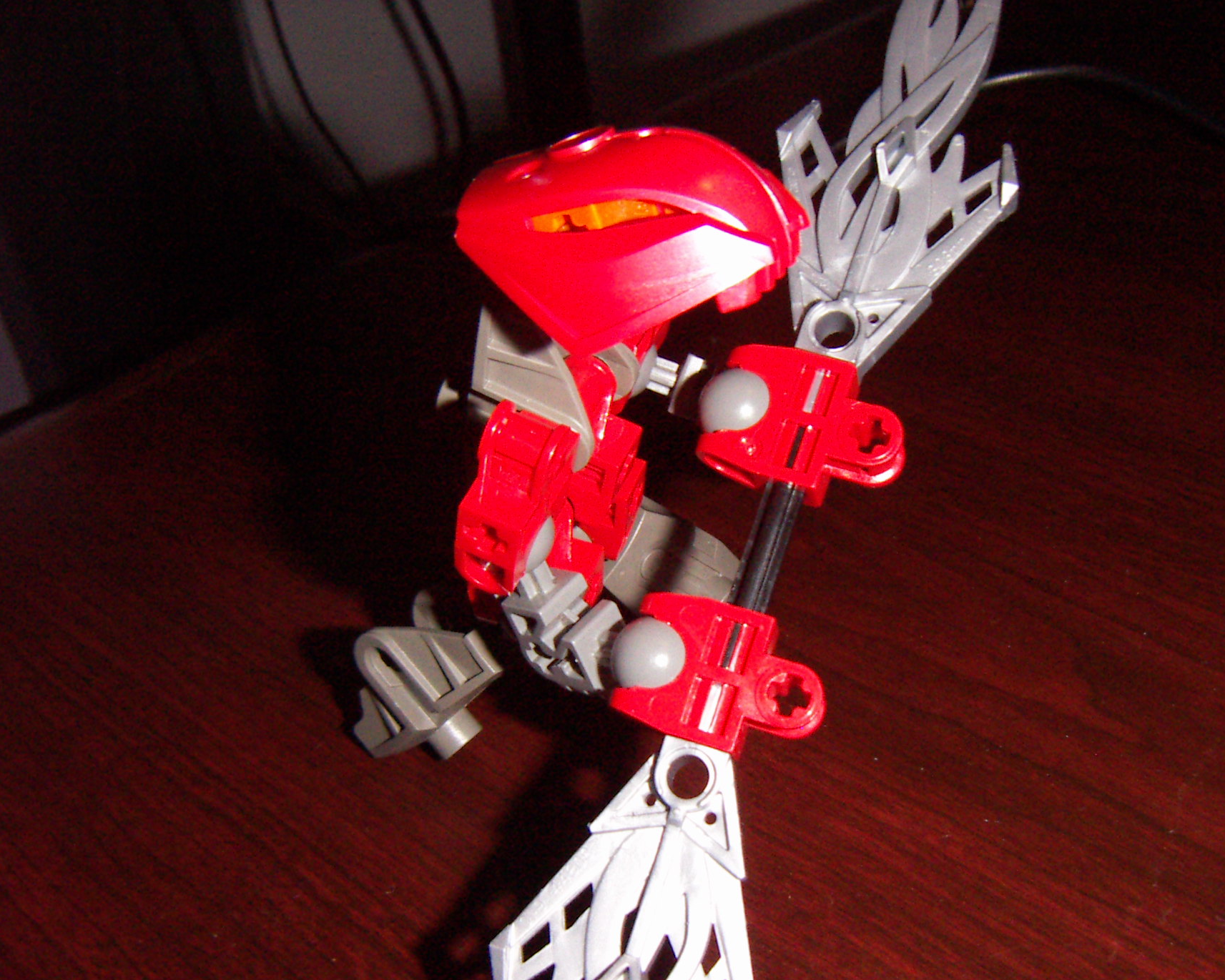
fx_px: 1523
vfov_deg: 35.6
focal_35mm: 42
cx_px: 645
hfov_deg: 43.8
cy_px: 543
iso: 200
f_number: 6.7
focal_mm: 4.7
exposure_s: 1/50
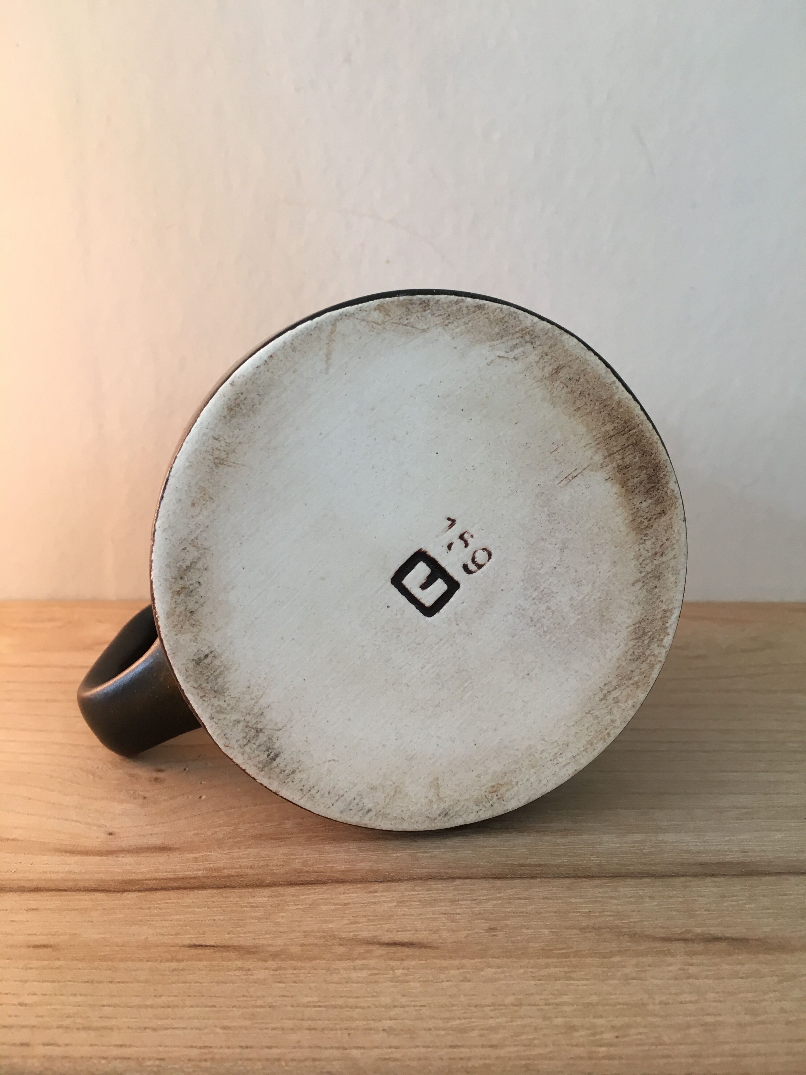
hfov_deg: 48.2
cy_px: 538
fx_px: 900
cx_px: 403
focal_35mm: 29
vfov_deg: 61.7
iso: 80
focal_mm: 4.15
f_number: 2.2
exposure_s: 1/33
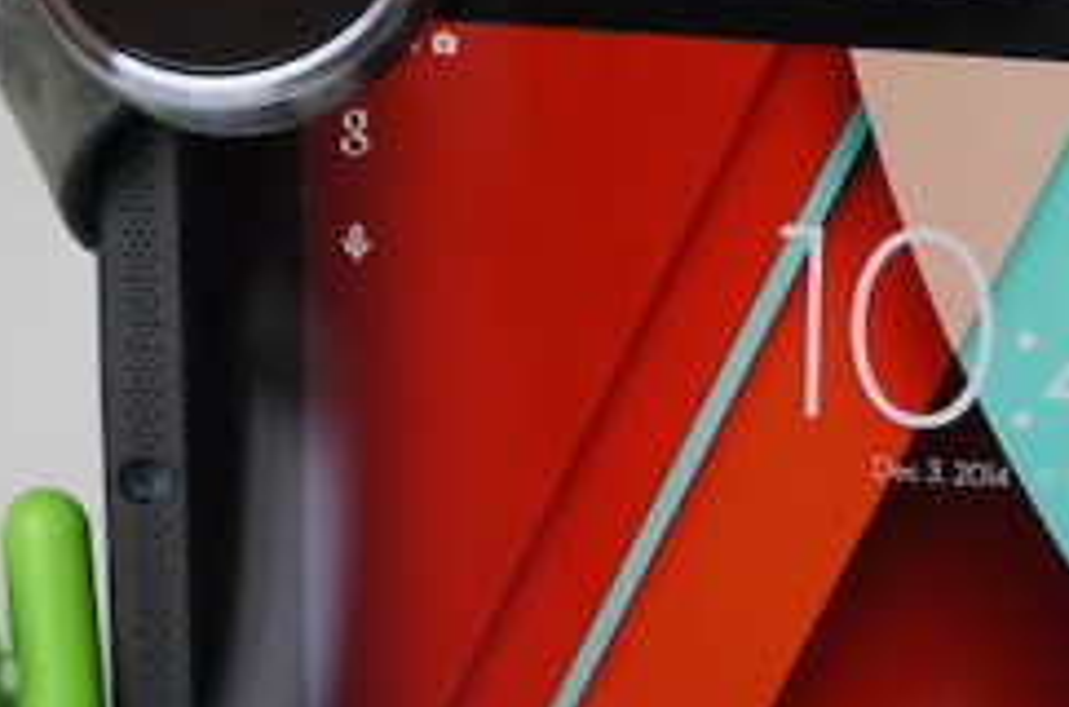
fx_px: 4235
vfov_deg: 9.4
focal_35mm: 143
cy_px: 924
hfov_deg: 14.2
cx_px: 1073
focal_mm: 30
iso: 125
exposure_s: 1/60
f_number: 4
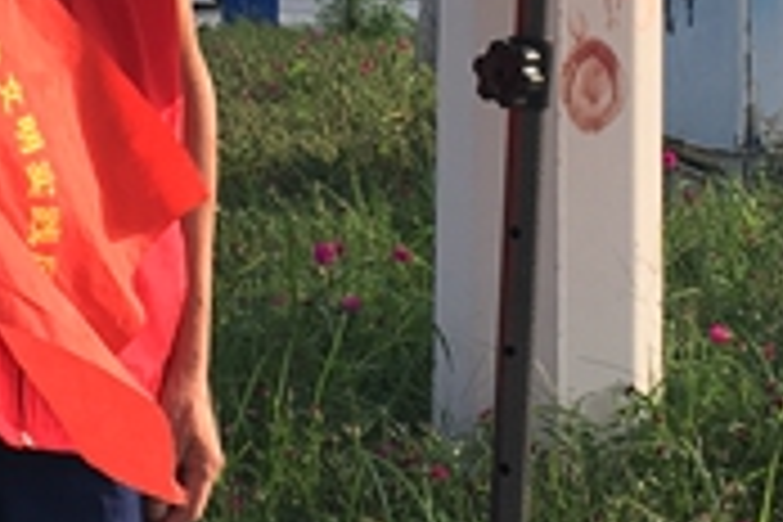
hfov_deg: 14.7
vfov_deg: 9.7
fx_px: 3023
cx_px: 207
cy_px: -135
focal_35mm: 139
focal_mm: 4.15
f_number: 2.2
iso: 25
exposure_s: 1/353
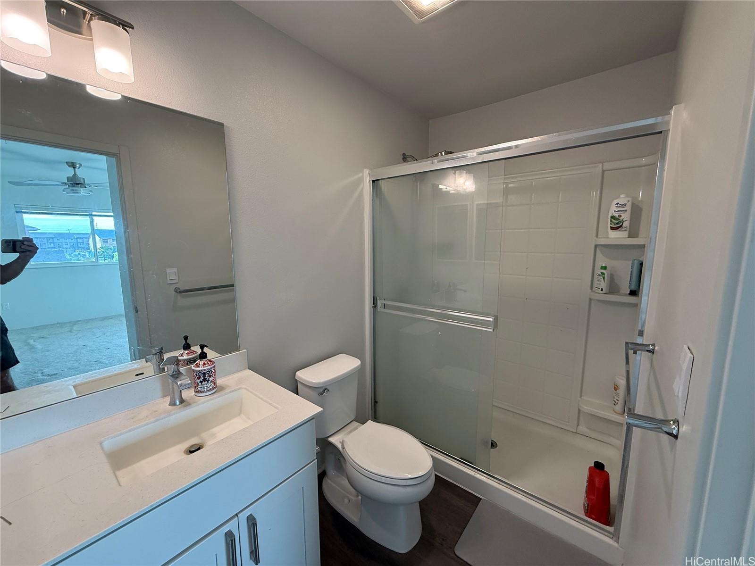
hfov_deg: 102.1
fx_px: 305
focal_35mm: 14
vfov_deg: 85.7
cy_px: 283
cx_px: 378
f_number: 2.2
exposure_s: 1/120
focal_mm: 2.22
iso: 160
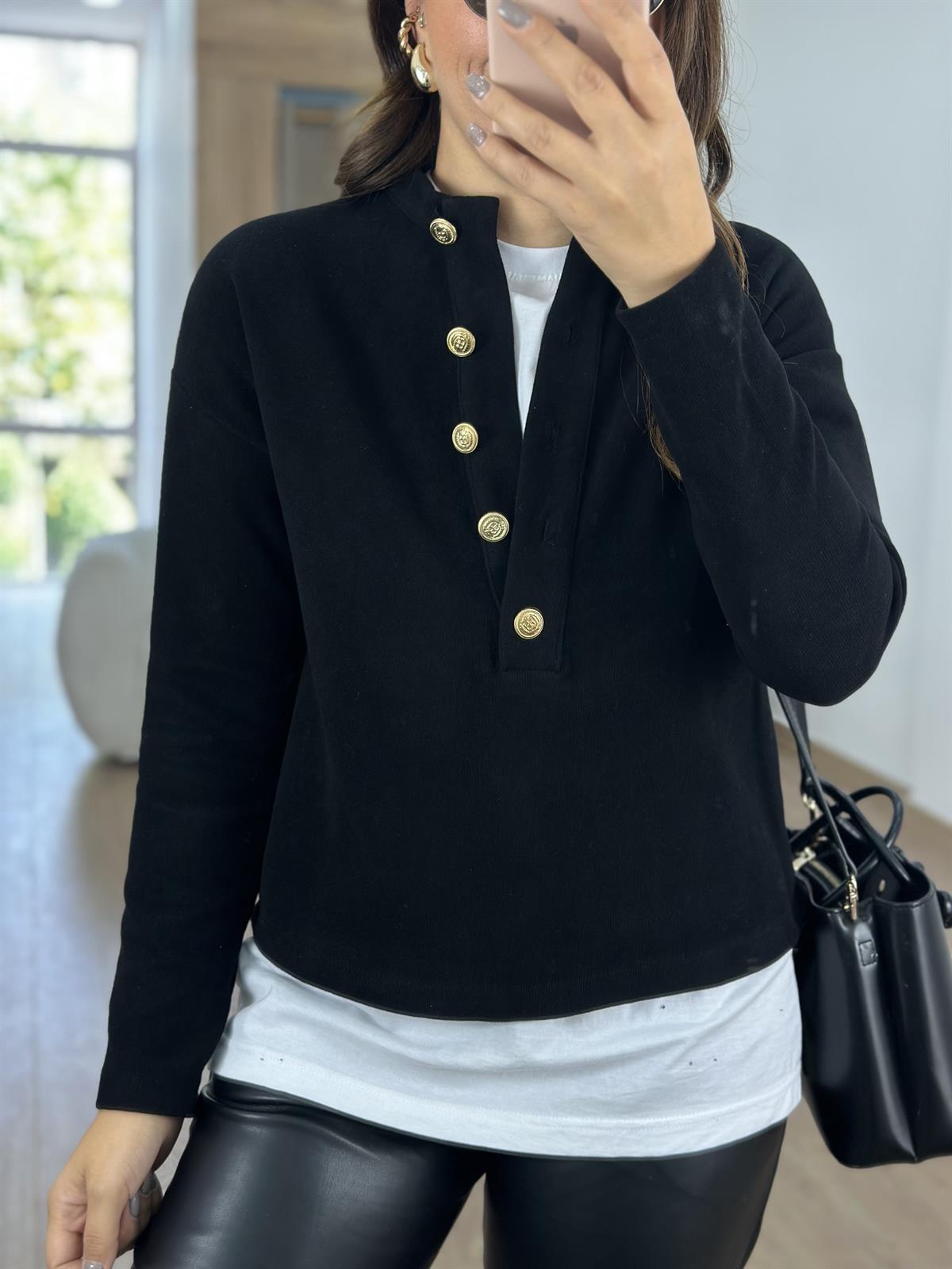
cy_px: 634
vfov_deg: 39.7
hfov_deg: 30.3
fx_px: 1760
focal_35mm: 48
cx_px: 476
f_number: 1.78
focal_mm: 6.86
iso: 100
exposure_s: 1/100
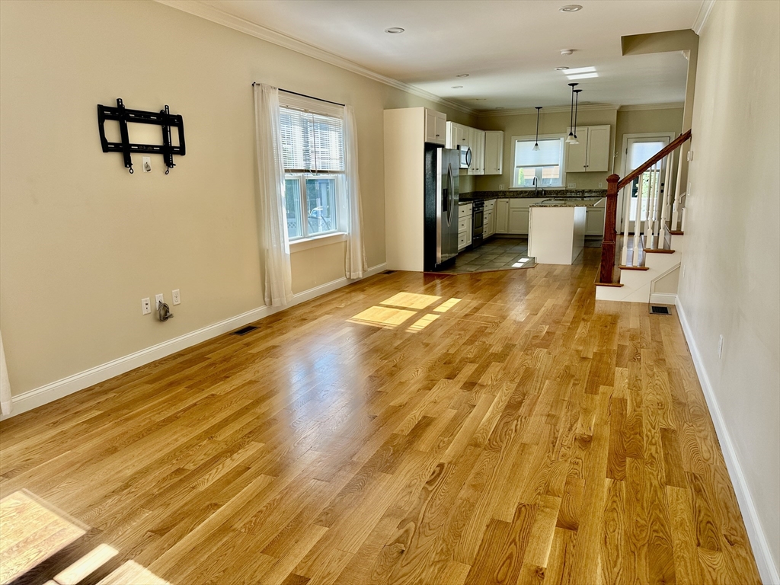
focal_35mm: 24
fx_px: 541
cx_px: 390
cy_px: 292
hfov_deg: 71.6
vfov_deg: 56.8
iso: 80
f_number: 1.78
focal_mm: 6.86
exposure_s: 1/219
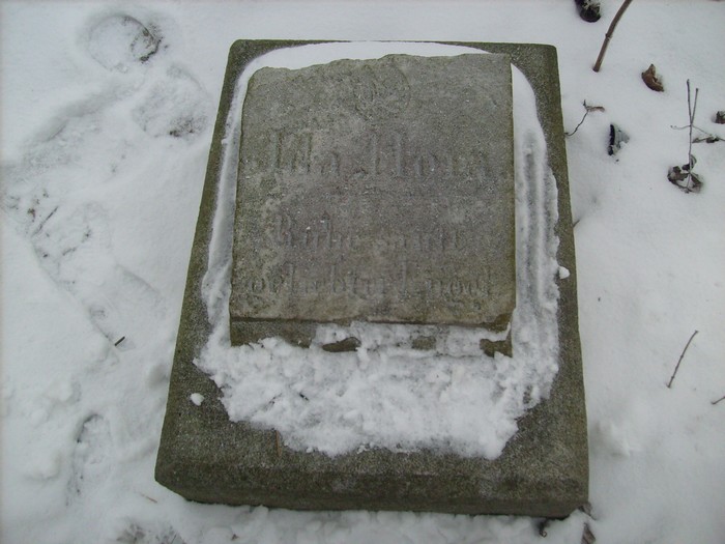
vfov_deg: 40.7
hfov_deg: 52.6
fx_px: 733
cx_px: 362
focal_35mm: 35
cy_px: 272
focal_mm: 5.8
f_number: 7.1
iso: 80
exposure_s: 1/90
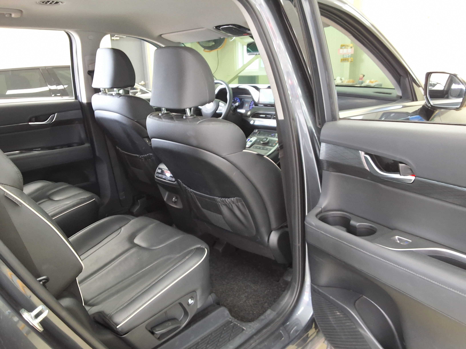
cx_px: 233
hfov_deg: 63.4
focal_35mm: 28
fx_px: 377
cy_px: 174
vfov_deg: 49.7
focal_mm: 2.91
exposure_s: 1/40
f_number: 1.9
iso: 100
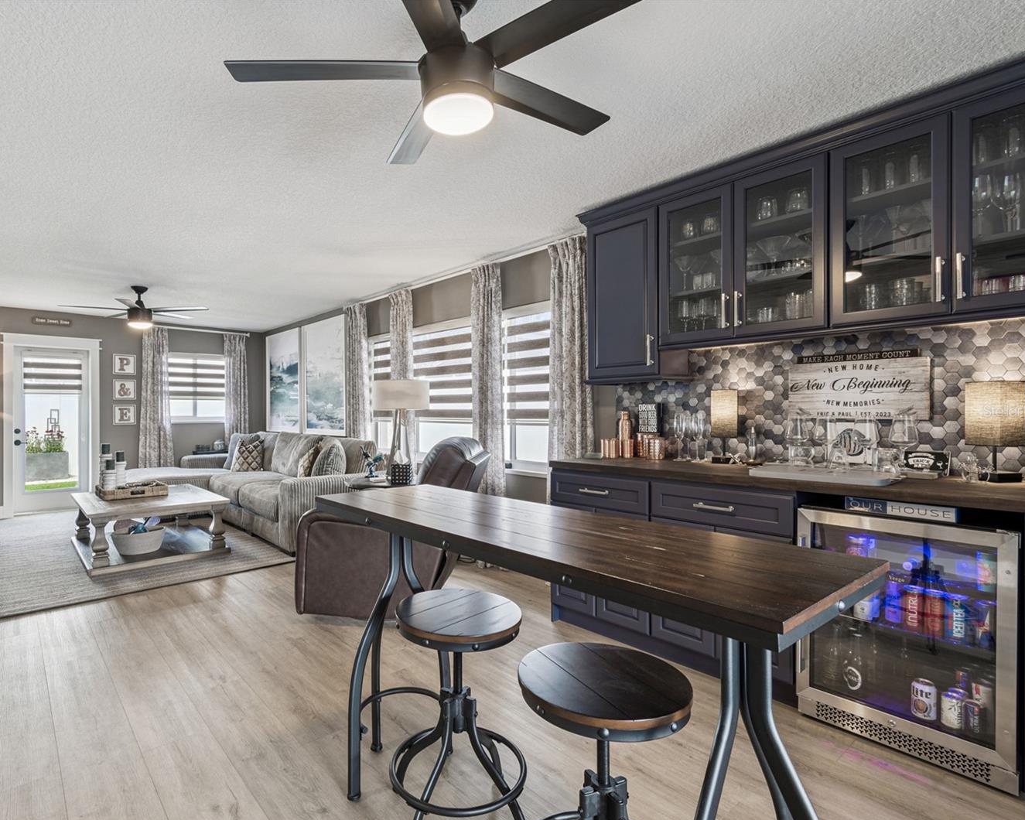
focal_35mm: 17
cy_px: 411
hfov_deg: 89.0
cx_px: 433
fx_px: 516
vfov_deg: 77.0
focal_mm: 10
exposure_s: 1/15
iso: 100
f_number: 7.1
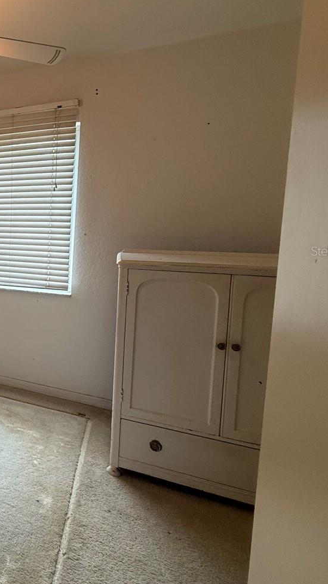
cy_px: 251
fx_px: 387
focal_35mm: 25
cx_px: -111
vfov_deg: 73.7
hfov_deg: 32.6
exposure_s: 1/120
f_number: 2.2
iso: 200
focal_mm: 2.22
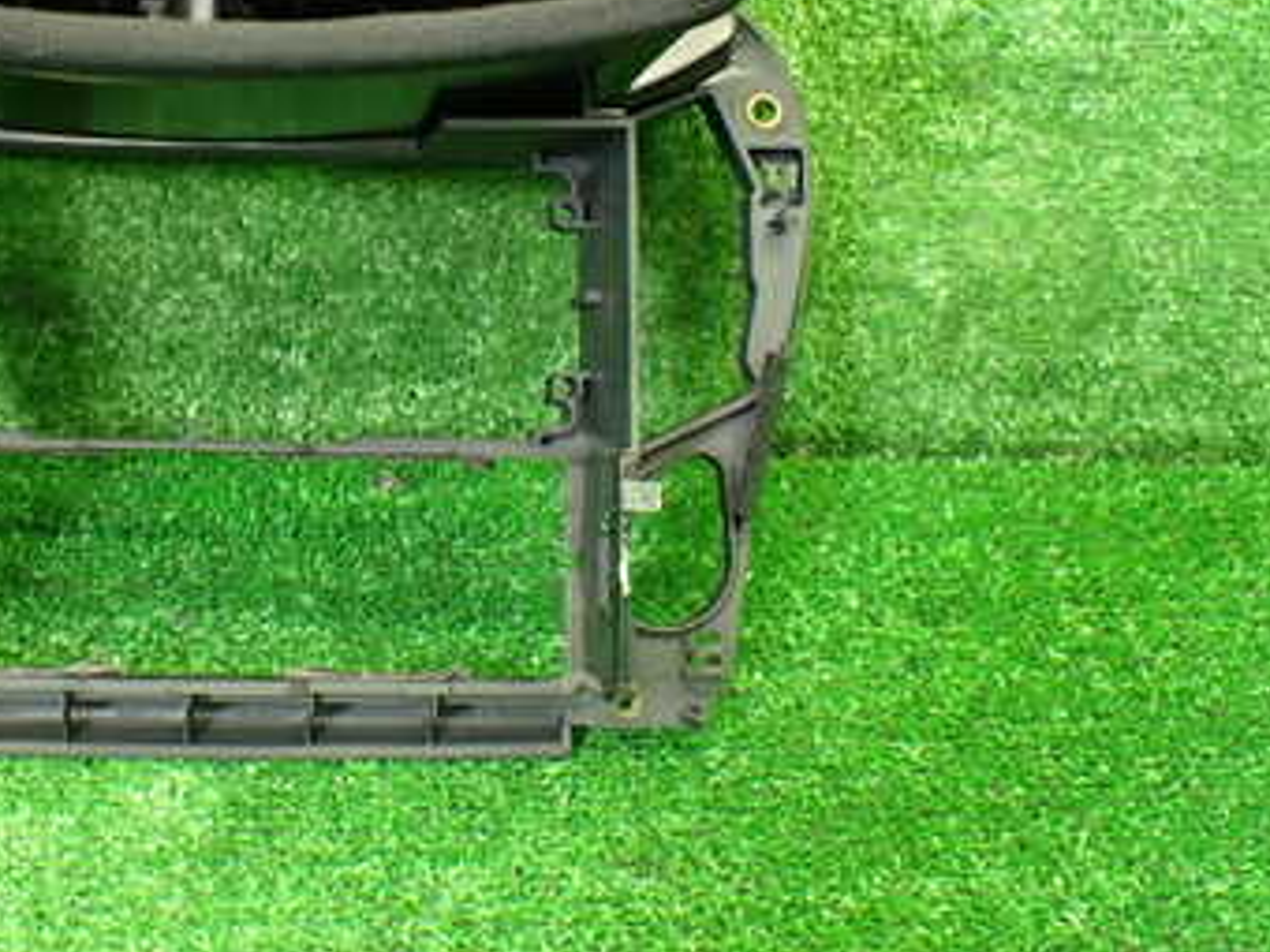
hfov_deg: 35.1
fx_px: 1944
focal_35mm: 53
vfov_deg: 27.1
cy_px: 213
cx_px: 258
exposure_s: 1/60
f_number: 2.3
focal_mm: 5.4
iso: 800
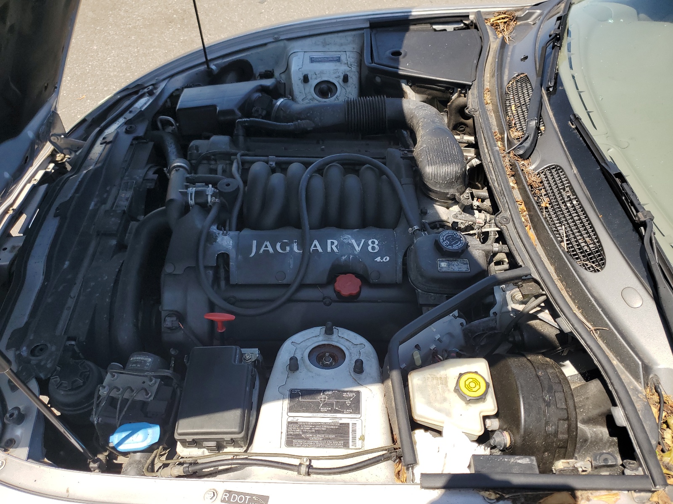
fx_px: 505
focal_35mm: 26
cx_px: 336
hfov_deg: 67.3
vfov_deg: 53.1
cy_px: 252
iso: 50
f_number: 1.5
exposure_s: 1/1667
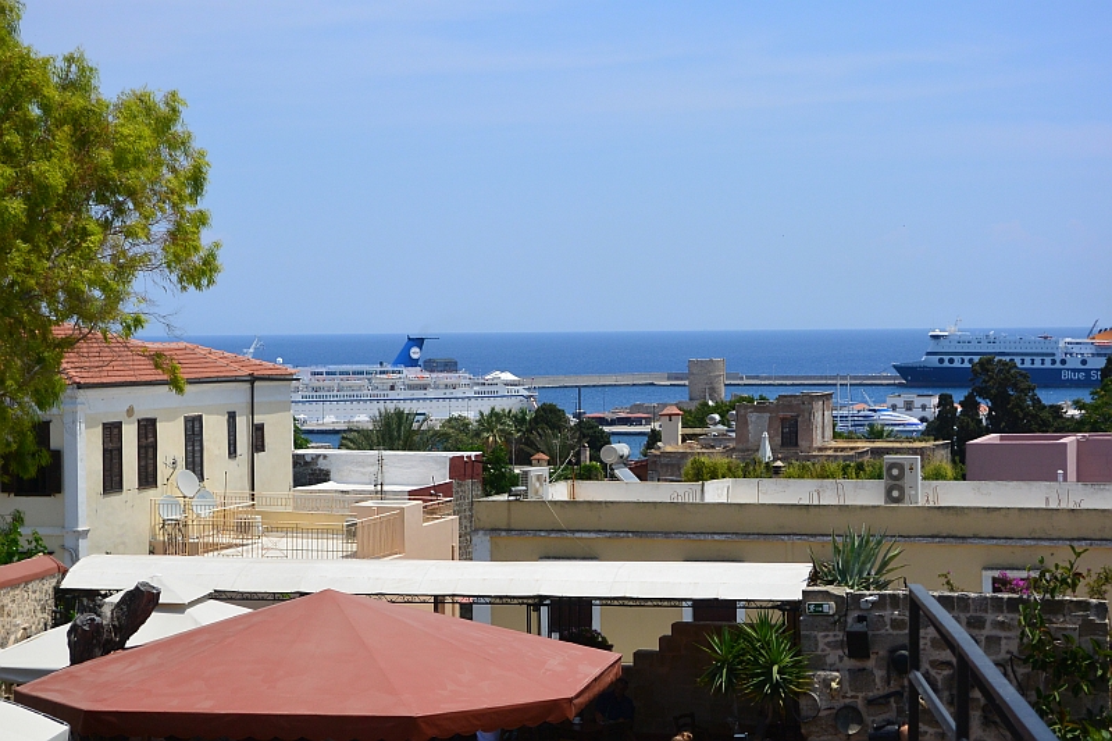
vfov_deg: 16.8
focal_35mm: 81
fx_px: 2501
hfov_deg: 25.1
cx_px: 556
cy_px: 370
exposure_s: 1/1250
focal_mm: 30
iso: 160
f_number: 5.6
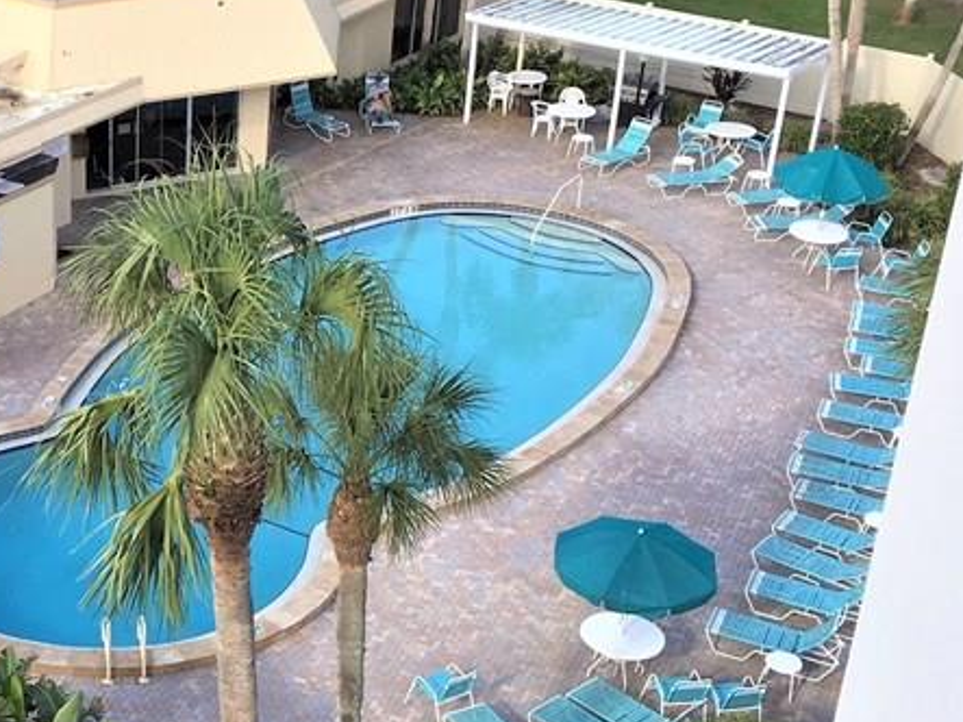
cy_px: 468
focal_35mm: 67
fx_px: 1863
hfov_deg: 27.6
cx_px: 41
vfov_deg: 21.9
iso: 25
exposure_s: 1/712
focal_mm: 4.15
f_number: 2.2
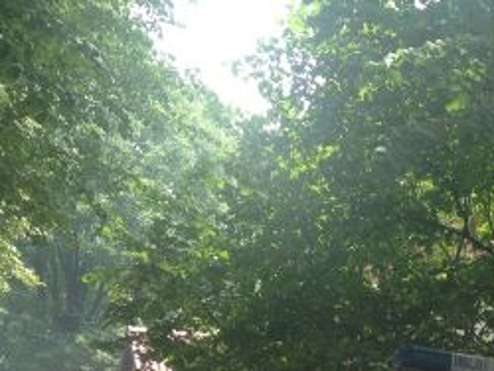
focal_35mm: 112
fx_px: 1600
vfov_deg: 12.5
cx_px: 490
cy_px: 590
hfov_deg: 17.2
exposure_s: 1/223
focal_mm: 4.28
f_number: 2.4
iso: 50
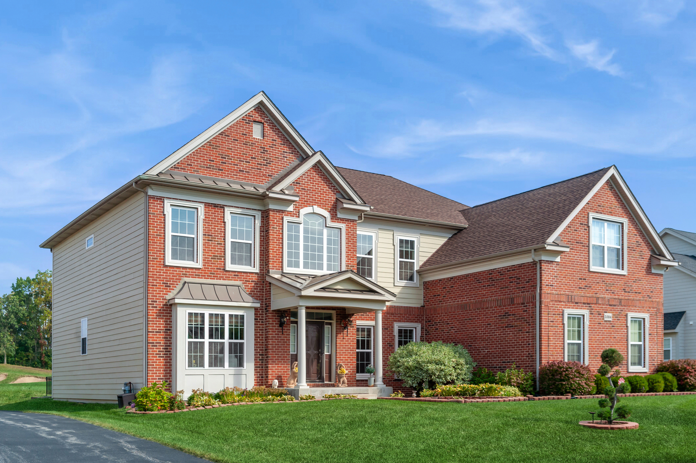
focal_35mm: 38
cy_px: 232
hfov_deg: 50.7
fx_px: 734
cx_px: 348
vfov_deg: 35.0
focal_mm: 38
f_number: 8
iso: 320
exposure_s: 1/800
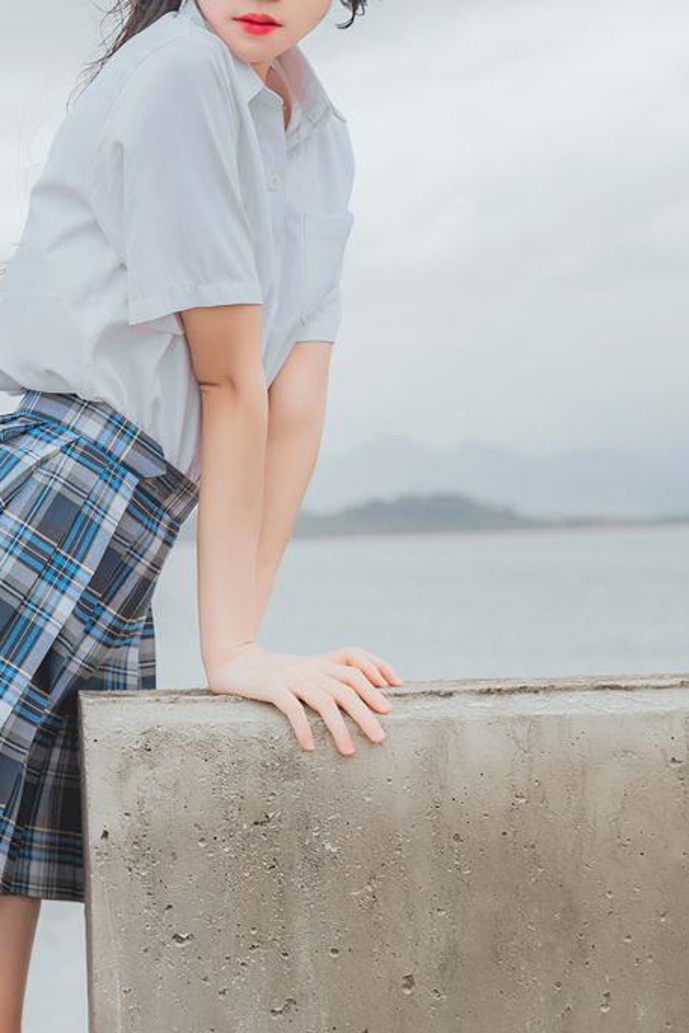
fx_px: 3473
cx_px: -54
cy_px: 440
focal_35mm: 121
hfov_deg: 11.2
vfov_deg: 16.9
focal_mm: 46
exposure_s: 1/500
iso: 160
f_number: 3.5
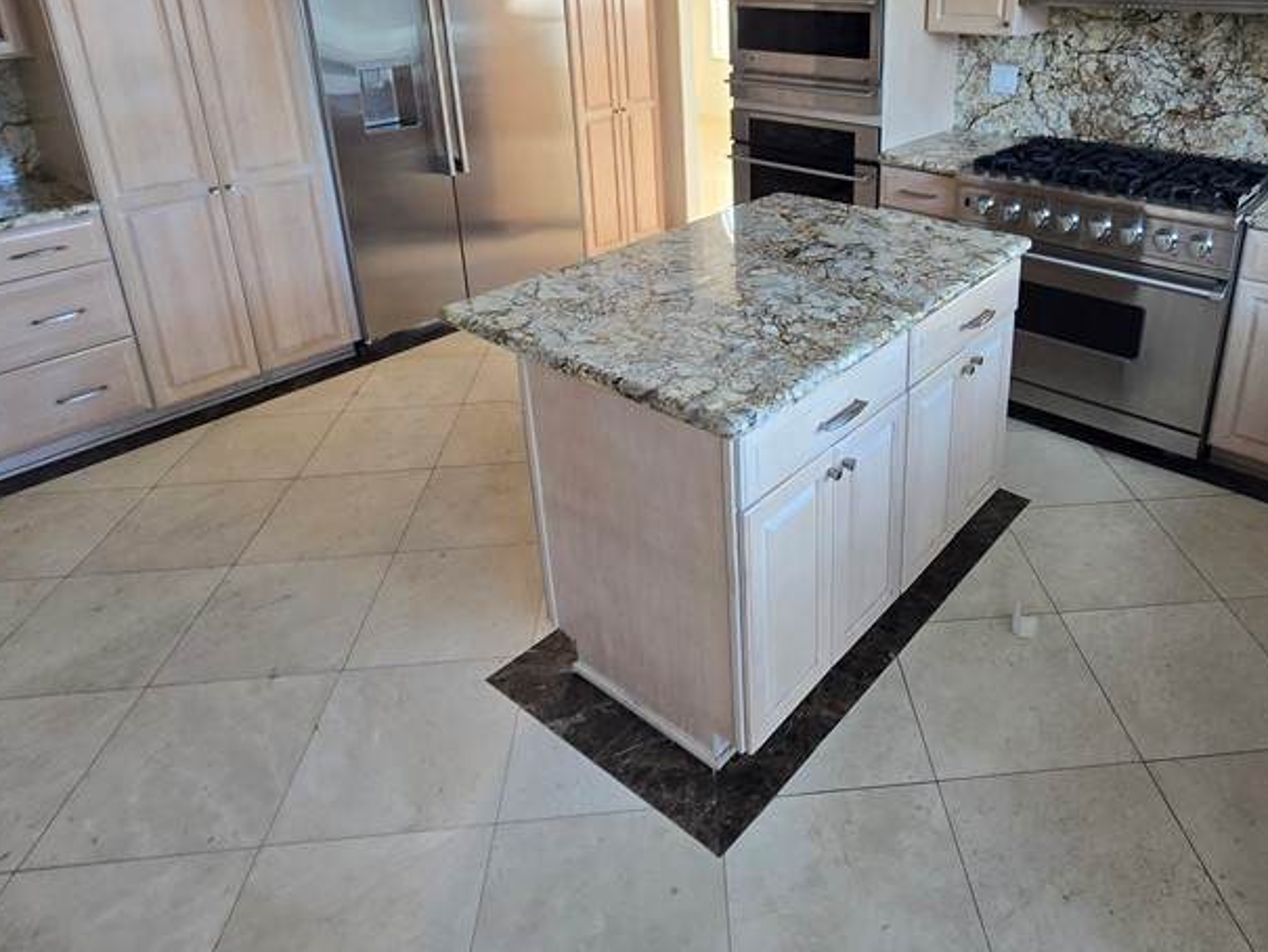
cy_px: 264
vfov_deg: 58.6
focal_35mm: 22
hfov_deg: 75.7
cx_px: 744
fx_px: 806
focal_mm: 2.2
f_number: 2.2
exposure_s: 1/60
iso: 125
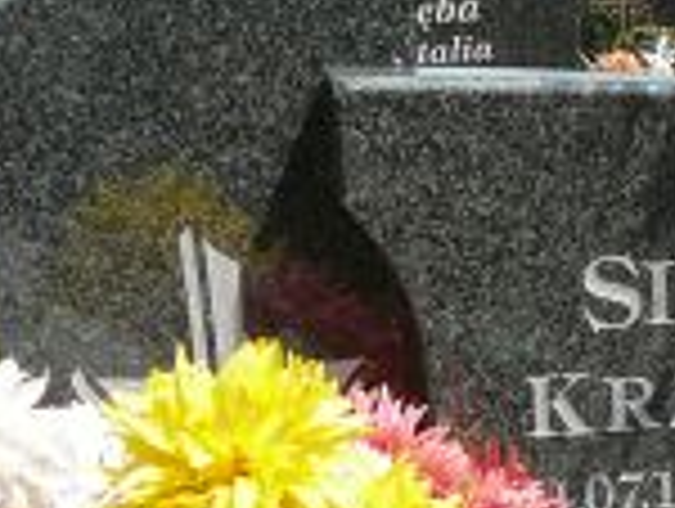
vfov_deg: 9.5
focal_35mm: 149
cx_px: 752
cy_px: 895
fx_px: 2910
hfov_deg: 13.0
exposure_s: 1/800
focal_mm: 5.2
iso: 80
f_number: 2.8
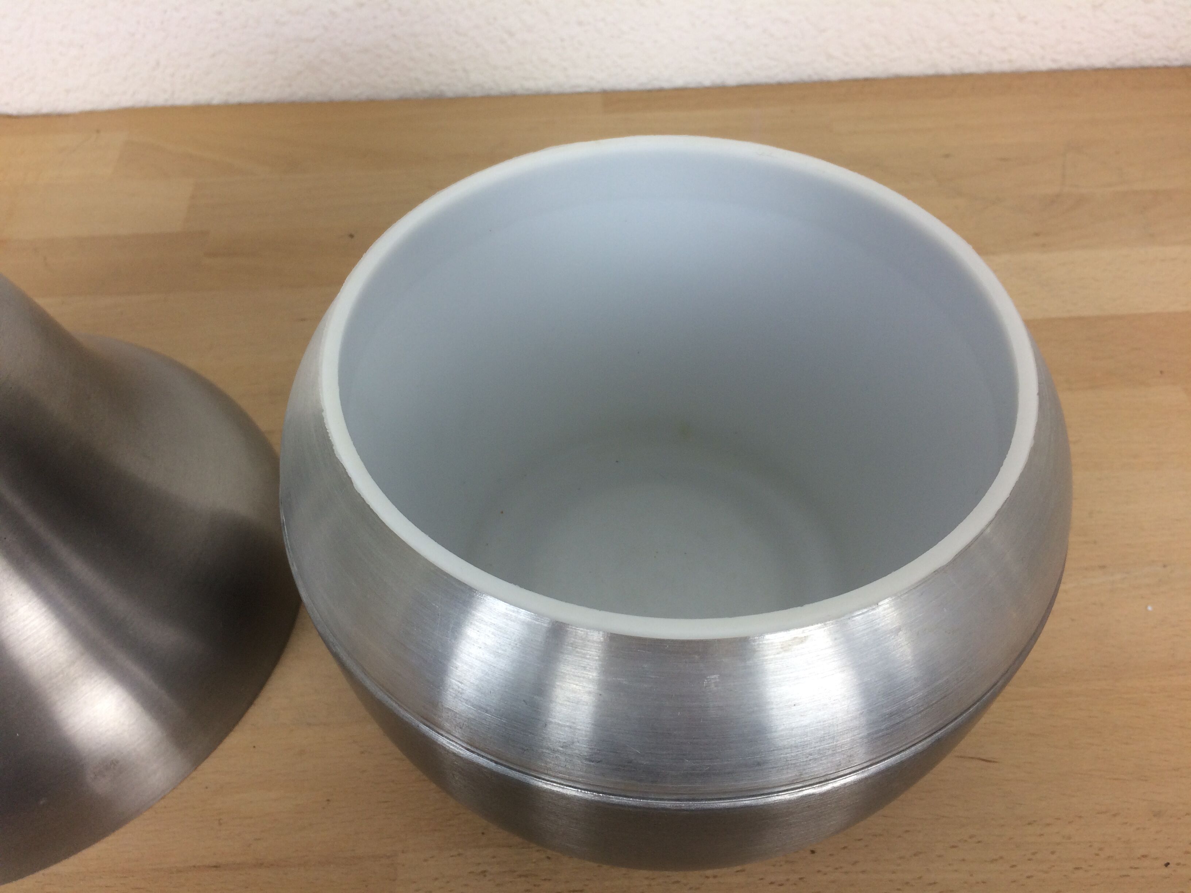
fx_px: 998
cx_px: 596
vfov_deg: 48.2
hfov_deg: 61.7
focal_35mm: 29
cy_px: 446
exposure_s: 1/60
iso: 40
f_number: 2.2
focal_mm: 4.15
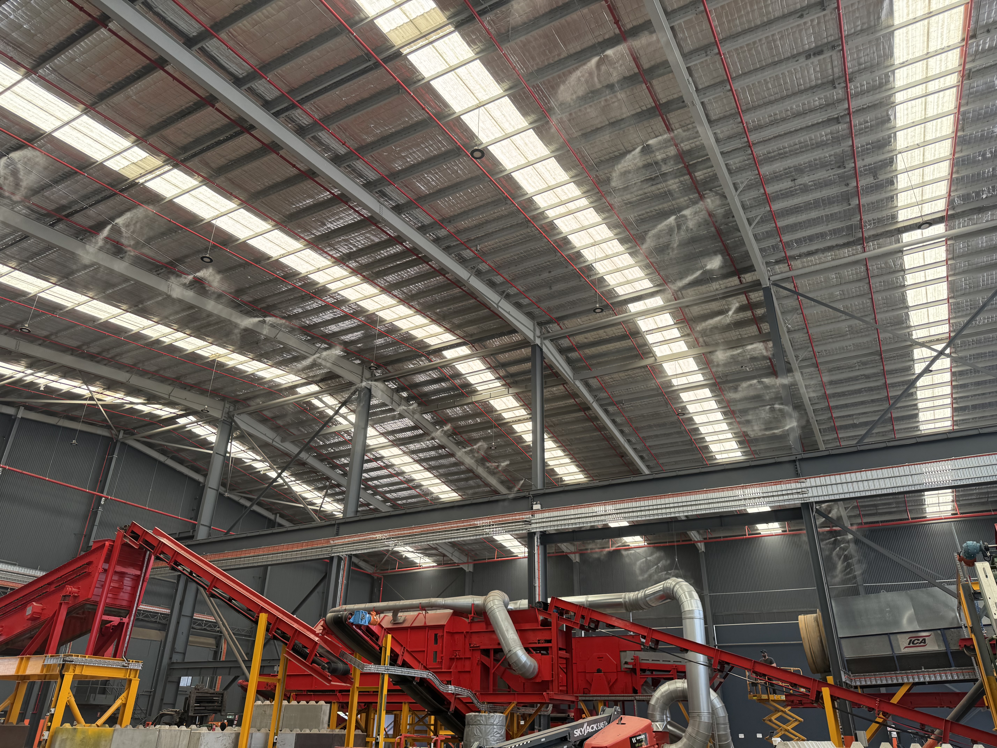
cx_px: 498
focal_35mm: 24
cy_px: 374
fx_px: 691
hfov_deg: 71.6
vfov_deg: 56.8
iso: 80
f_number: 1.78
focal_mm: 6.76
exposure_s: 1/301
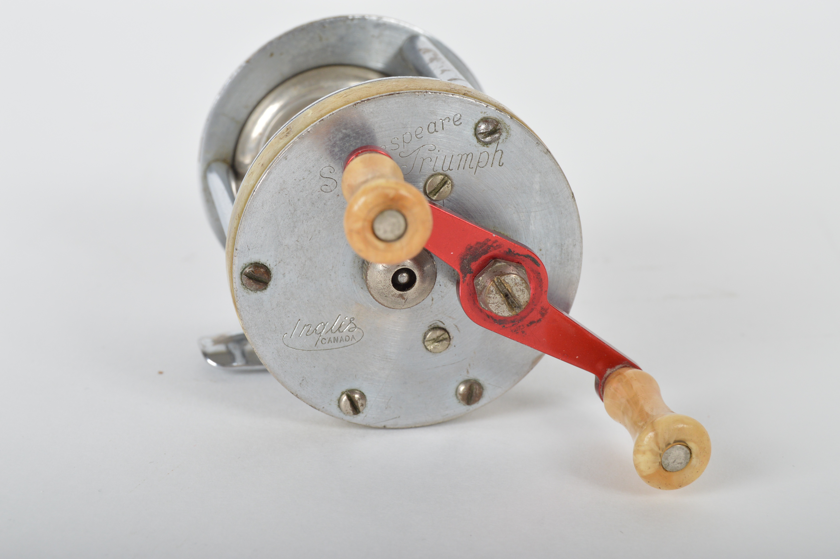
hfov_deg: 24.6
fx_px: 1923
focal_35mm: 82
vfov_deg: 16.5
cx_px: 420
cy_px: 280
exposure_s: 1/160
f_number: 11
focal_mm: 55
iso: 400
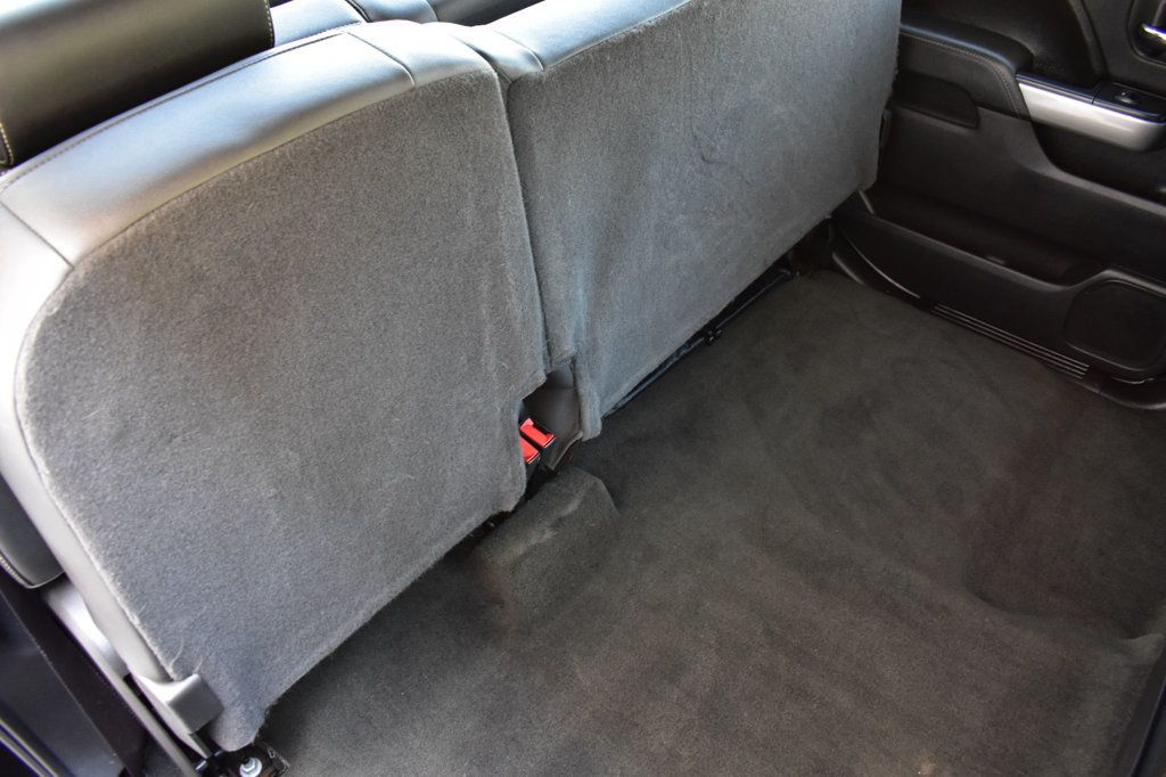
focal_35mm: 27
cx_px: 583
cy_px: 388
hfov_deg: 67.4
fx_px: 874
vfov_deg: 47.9
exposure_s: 1/15
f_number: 5.6
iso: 1600
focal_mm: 18
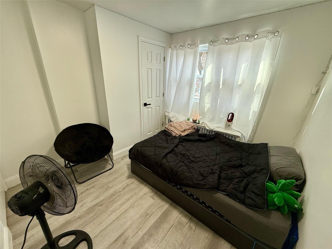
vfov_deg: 85.7
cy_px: 124
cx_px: 166
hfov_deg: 102.1
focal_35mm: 14
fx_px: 134
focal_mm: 2.22
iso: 80
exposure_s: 1/120
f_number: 2.2
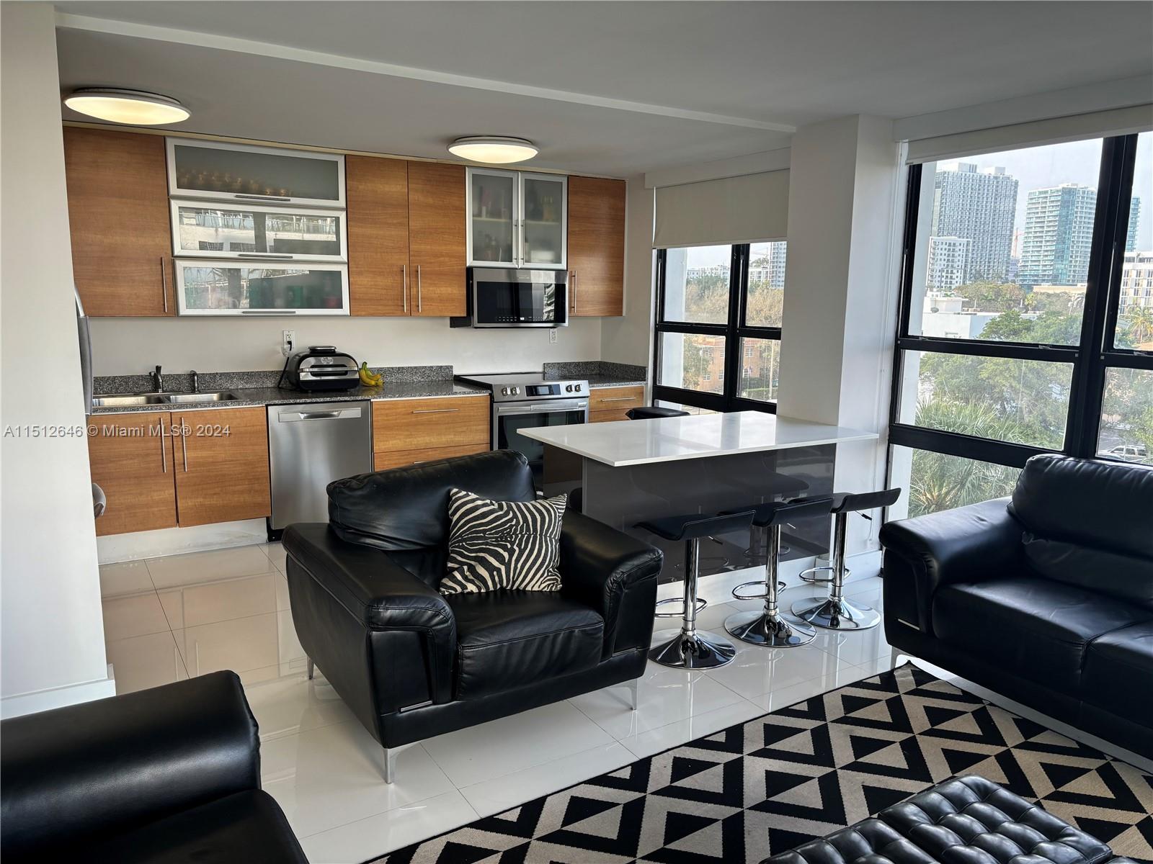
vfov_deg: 53.1
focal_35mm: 26
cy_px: 432
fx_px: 866
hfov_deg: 67.3
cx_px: 576
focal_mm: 5.96
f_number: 1.6
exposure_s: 1/120
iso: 40
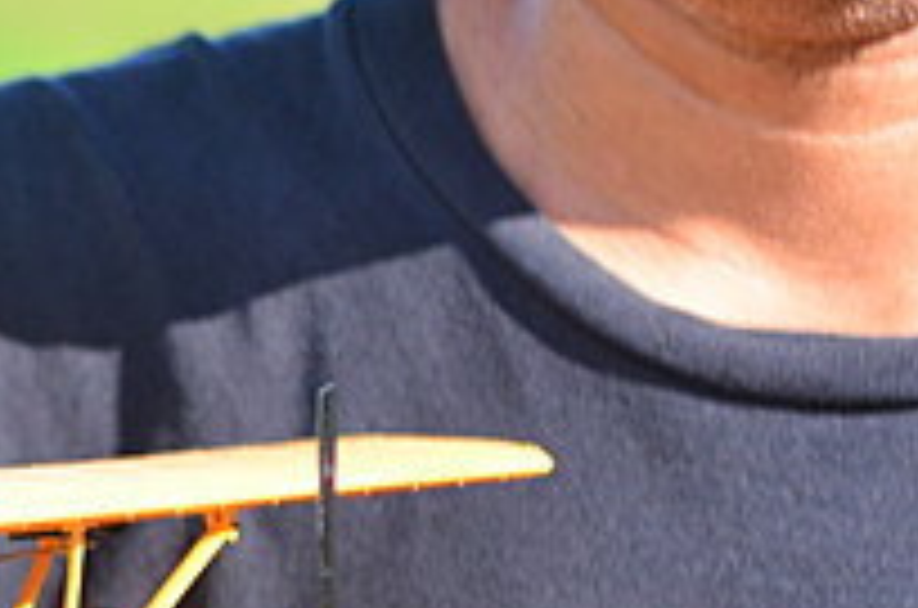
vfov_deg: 2.7
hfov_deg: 4.1
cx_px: -436
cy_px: 894
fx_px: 12694
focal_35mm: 499
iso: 100
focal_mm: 85
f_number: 5.6
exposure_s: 1/160
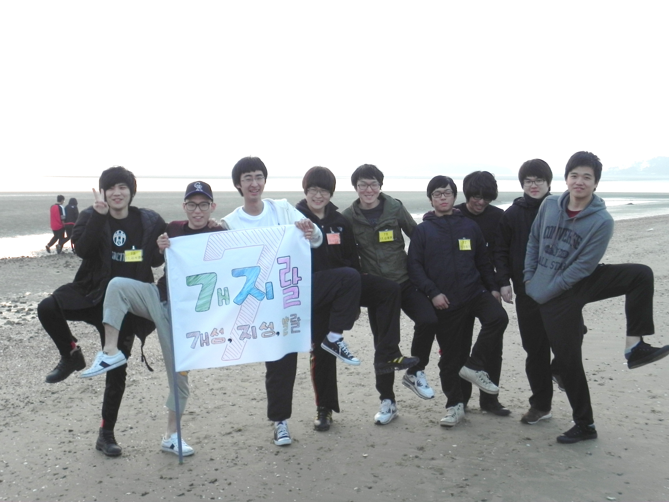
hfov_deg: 45.8
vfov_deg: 35.1
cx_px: 334
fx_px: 792
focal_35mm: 41
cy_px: 251
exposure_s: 1/84.6
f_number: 3.5
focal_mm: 7.3
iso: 160
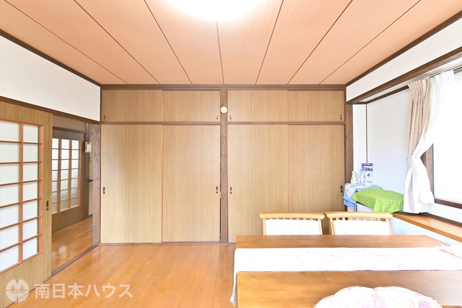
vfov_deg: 77.3
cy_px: 154
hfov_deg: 100.4
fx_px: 192
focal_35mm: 15
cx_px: 231
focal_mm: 10
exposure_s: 1/15
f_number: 7.1
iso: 1600
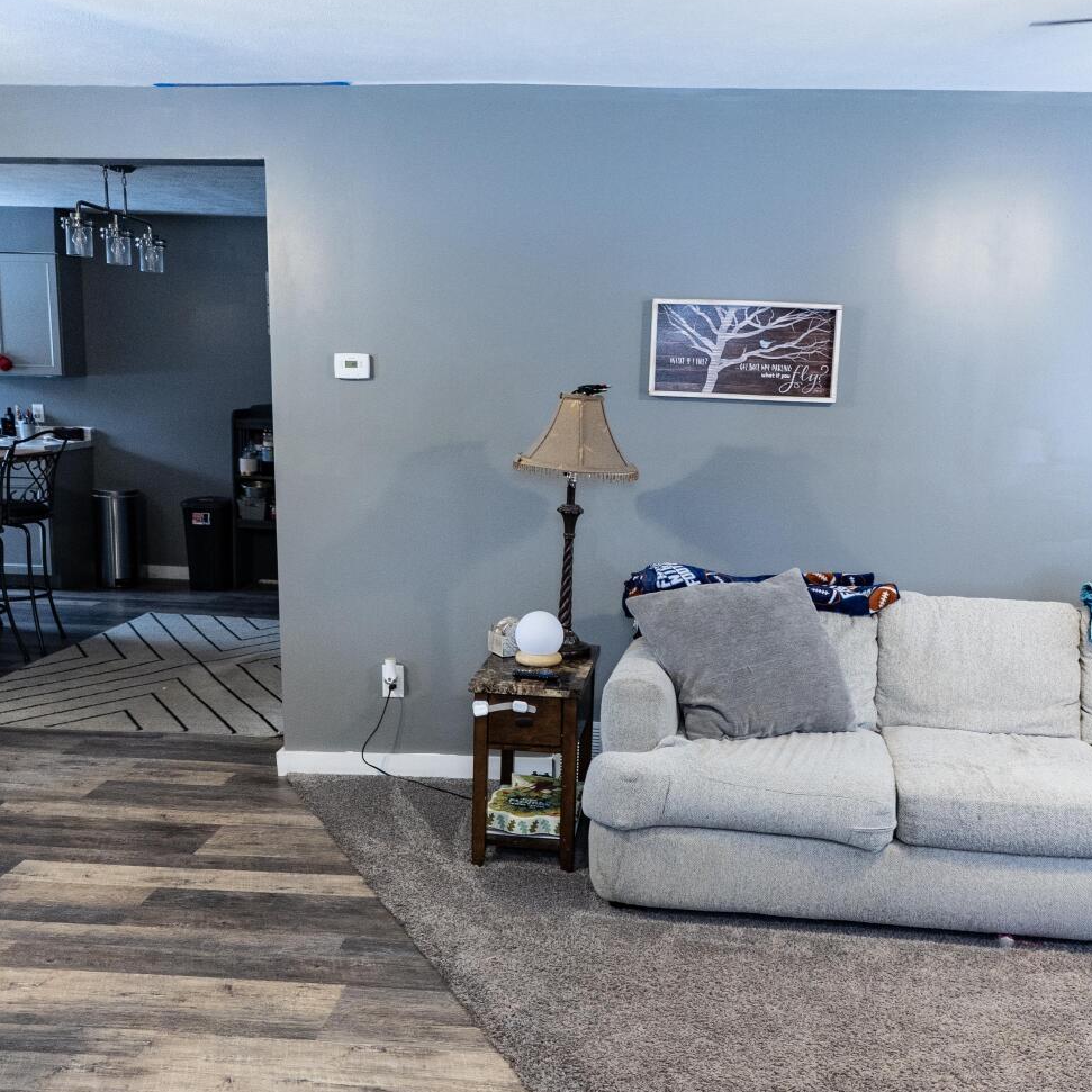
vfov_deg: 47.1
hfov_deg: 47.1
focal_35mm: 35
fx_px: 1249
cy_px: 605
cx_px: 604
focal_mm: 20
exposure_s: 1/125
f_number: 4
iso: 800
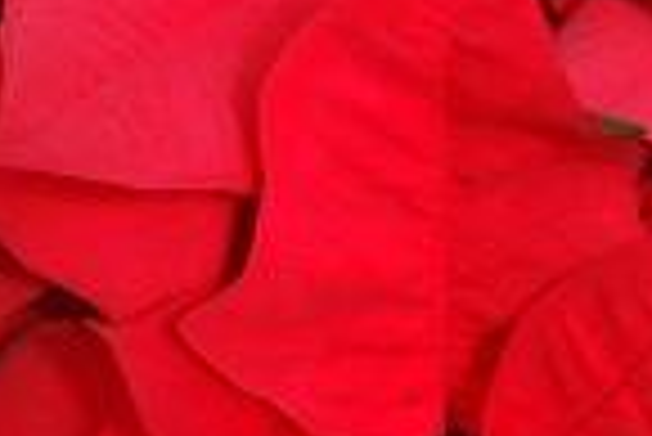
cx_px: 351
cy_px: 126
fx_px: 2103
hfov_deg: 17.6
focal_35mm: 116
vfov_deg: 11.8
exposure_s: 1/60
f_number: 8
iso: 125
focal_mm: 28
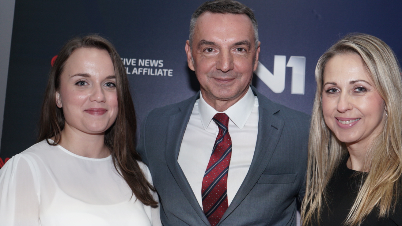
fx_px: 661
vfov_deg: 19.4
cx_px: 235
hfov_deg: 33.8
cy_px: 137
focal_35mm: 62
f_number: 4.5
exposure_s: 1/160
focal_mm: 48
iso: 1000
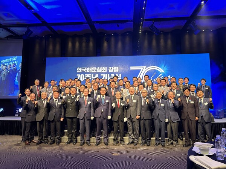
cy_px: 84
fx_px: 170
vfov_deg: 53.1
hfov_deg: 67.3
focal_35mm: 26
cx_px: 113
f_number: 1.5
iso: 200
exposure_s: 1/60
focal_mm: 5.7
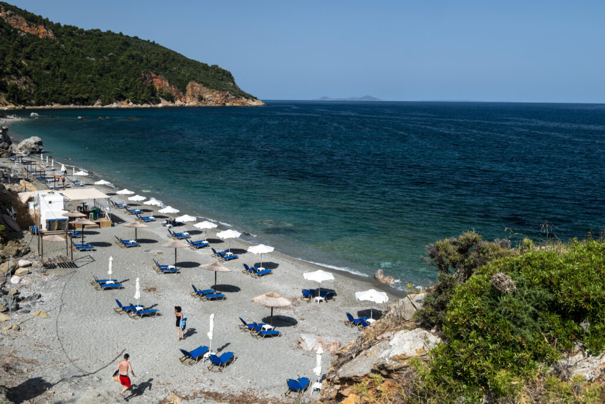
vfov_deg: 38.9
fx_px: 572
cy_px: 202
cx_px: 302
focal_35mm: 34
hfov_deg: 55.8
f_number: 8
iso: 100
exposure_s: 1/125
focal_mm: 34
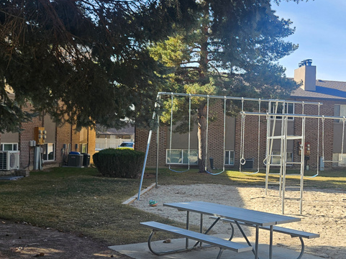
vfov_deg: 29.6
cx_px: 306
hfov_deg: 36.7
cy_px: 136
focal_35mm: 49
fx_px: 489
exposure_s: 1/629
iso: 25
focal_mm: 5.4
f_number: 1.8
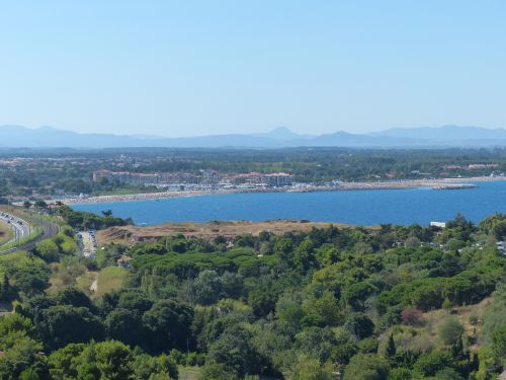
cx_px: 253
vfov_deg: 13.8
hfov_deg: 18.4
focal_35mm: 107
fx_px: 1564
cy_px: 190
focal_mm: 19.2
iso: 160
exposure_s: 1/1300
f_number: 4
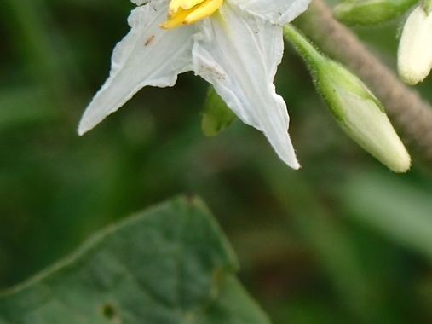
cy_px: -10
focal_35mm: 225
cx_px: 363
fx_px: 2807
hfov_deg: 8.8
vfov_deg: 6.6
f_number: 6.3
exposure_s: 1/250
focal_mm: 18
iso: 200
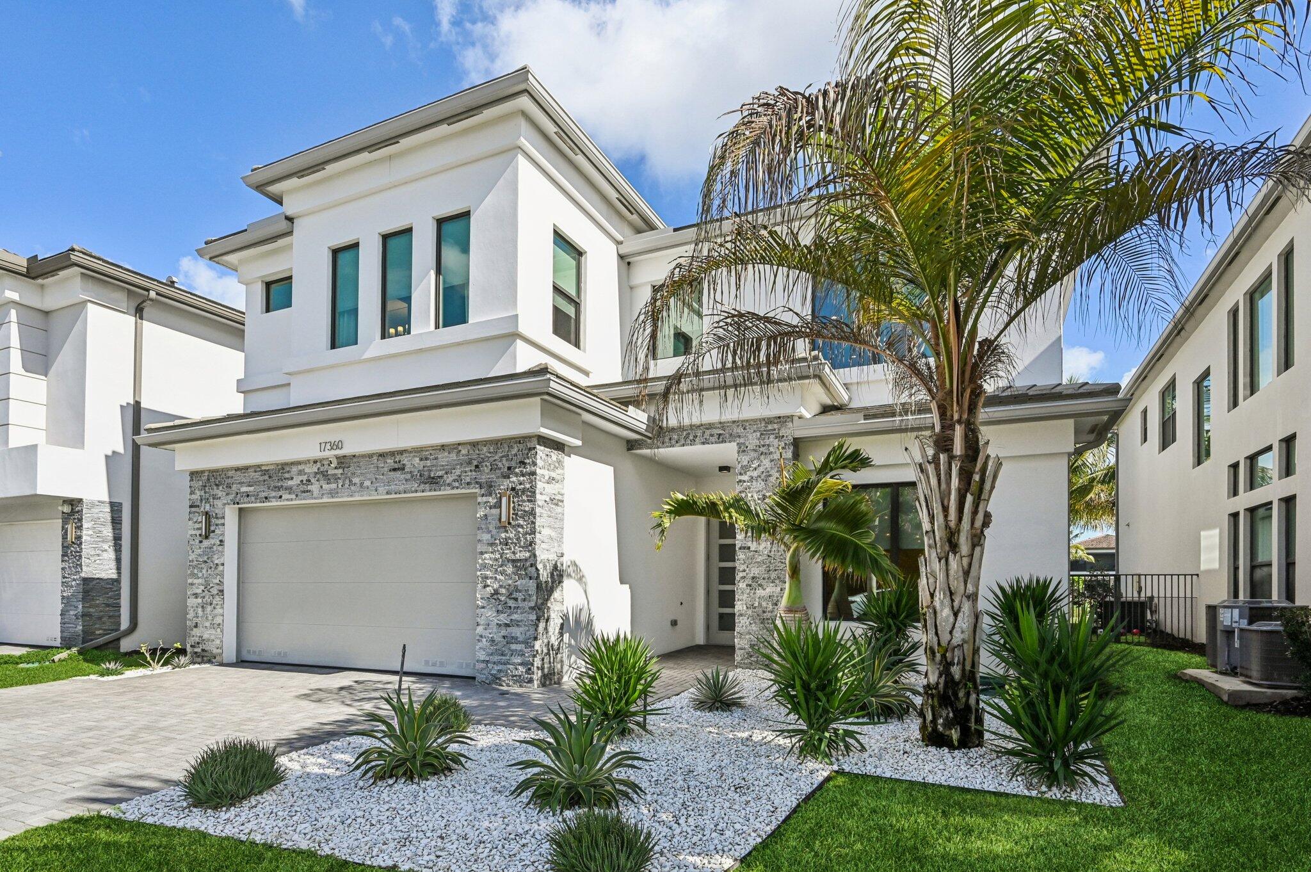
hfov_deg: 90.0
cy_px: 436
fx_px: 655
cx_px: 656
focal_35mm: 18
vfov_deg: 67.3
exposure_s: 1/2500
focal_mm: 18
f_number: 8
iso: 1000
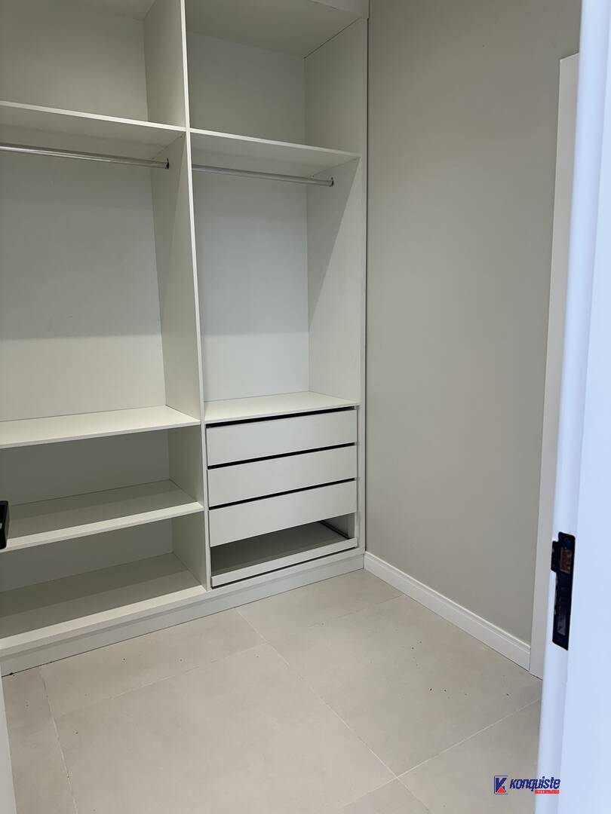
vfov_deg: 71.6
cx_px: 306
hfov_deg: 56.8
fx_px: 565
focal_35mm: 24
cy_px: 407
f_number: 1.78
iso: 80
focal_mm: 6.86
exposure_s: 1/120
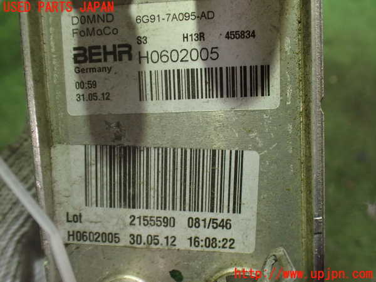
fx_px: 326
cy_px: 141
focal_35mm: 30
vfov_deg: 46.8
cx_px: 188
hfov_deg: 60.0
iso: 800
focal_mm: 5.4
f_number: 2.3
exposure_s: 1/30
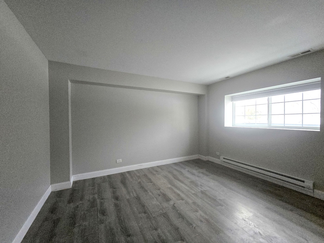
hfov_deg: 106.2
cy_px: 122
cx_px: 162
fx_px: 122
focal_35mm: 13
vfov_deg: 89.9
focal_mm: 2.2
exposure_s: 1/60
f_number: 2.2
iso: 1600
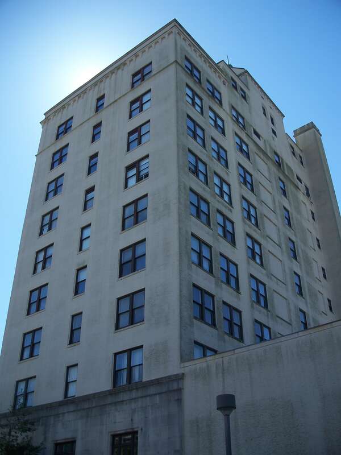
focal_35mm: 37
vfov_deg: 50.1
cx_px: 170
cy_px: 228
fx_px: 486
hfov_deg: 38.7
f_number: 2.8
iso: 64
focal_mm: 7.8
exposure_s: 1/640
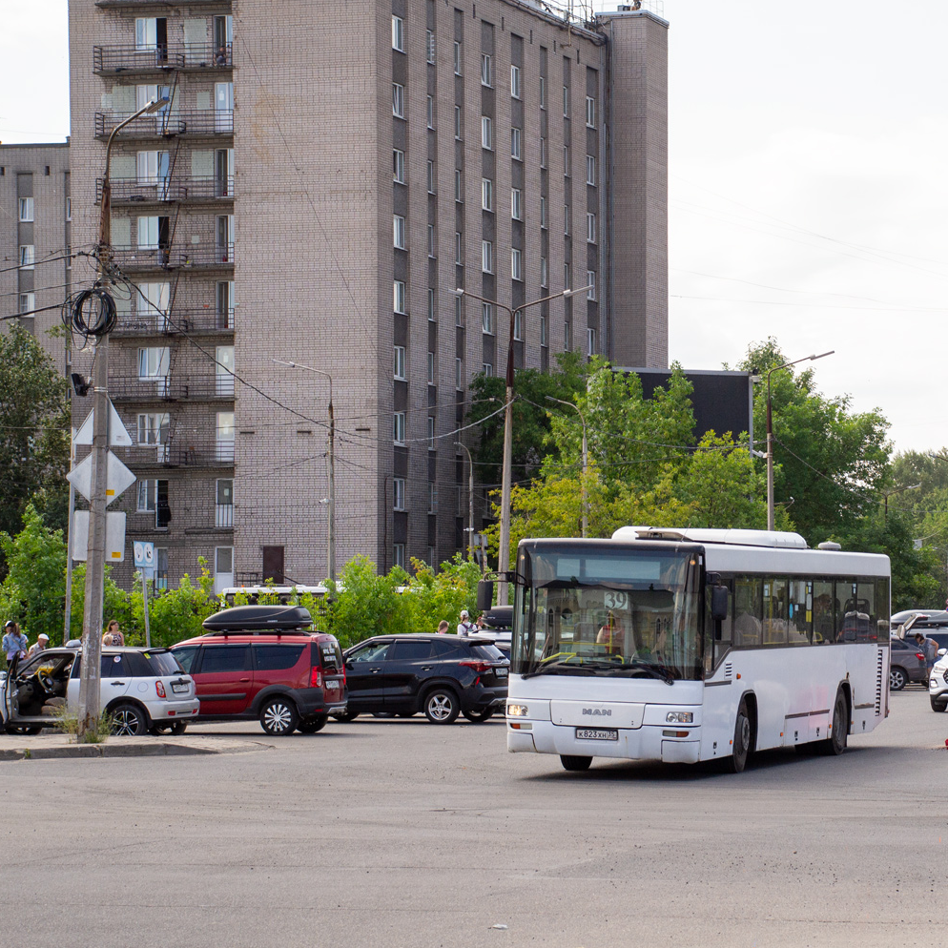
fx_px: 3098
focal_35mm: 100
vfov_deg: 17.4
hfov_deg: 17.3
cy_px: 472
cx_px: 695
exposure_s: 1/640
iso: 200
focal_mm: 52
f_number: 6.3
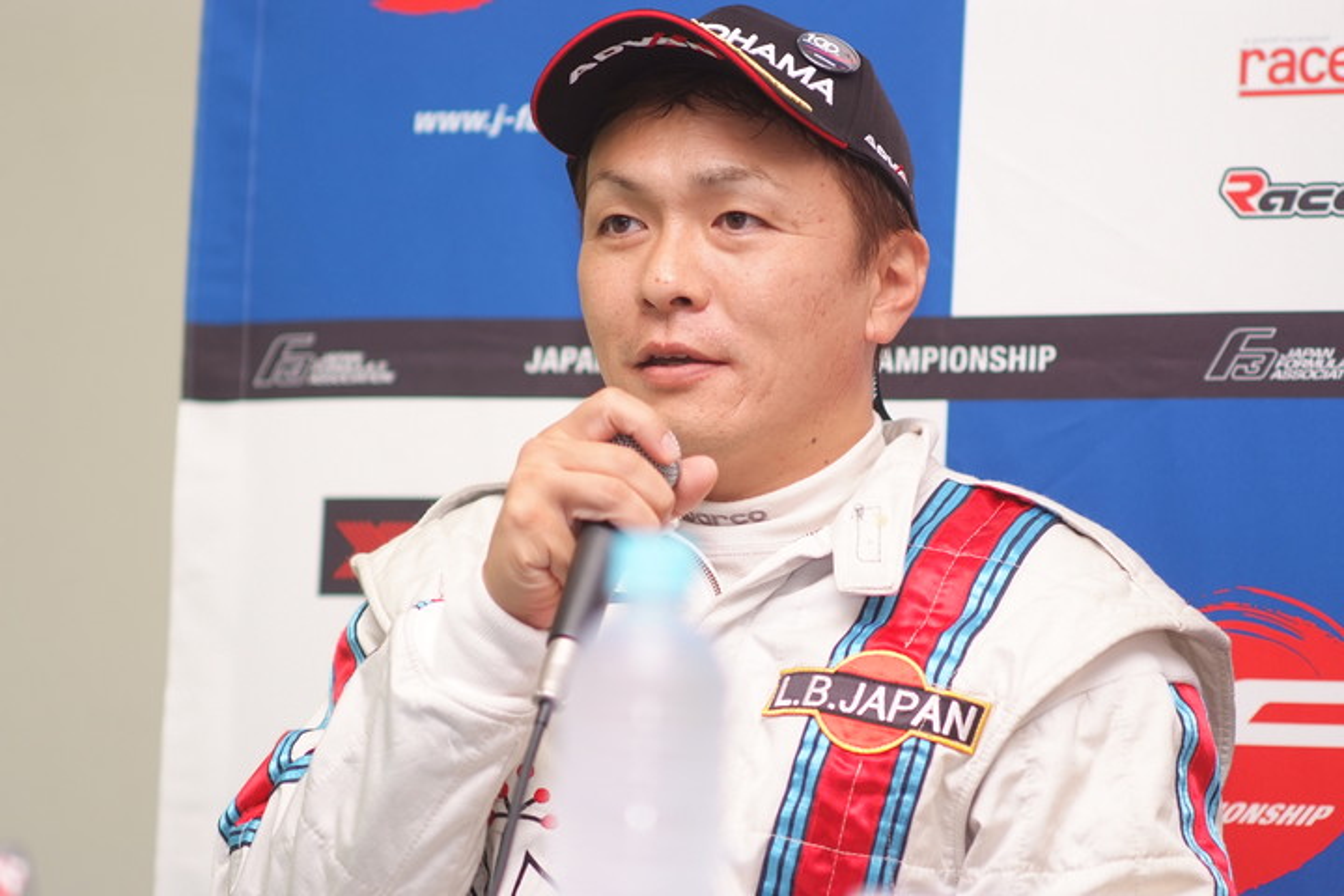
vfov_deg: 8.7
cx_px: 672
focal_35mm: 158
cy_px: 448
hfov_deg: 13.0
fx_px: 5898
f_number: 2.5
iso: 400
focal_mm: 105
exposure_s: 1/250
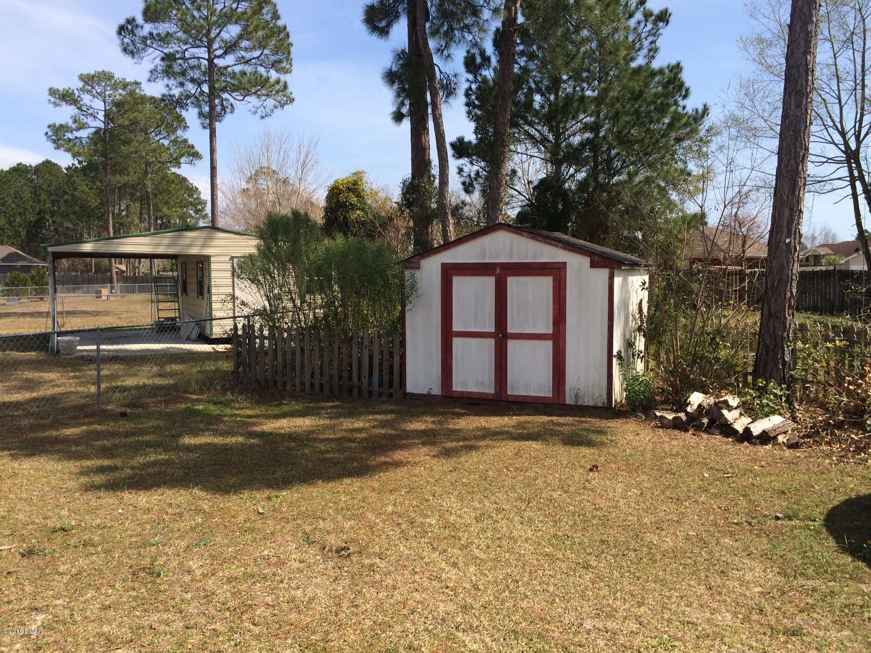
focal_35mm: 29
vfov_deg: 48.2
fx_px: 730
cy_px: 326
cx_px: 436
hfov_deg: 61.7
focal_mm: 4.15
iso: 40
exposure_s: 1/1953
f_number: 2.2
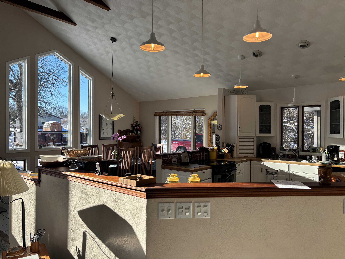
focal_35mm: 26
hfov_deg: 67.3
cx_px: 172
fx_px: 259
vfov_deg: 53.1
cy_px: 130
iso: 50
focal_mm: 5.96
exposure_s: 1/587
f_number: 1.6
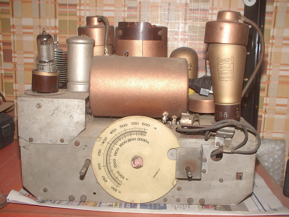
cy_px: 108
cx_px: 144
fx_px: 351
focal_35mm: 42
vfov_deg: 34.3
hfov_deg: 44.8
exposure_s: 1/30
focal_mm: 6.5
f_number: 2.9
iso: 200
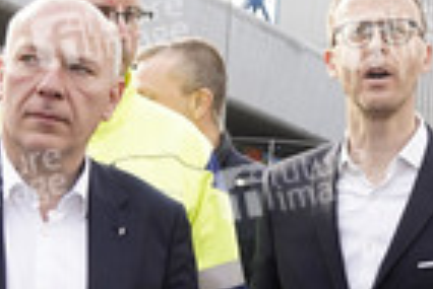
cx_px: 334
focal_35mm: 95
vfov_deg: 14.3
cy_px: 262
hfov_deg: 21.2
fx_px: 1144
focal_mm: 30
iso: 320
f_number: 6.3
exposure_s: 1/250
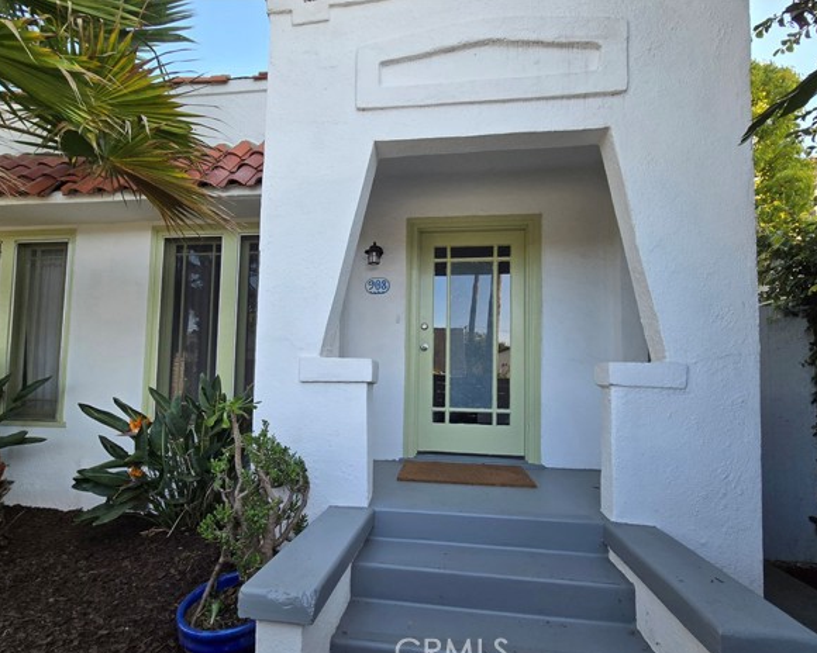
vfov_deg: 88.0
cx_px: 394
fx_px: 339
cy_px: 334
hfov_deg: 100.7
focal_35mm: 14
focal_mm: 2.2
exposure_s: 1/256
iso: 50
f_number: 2.2
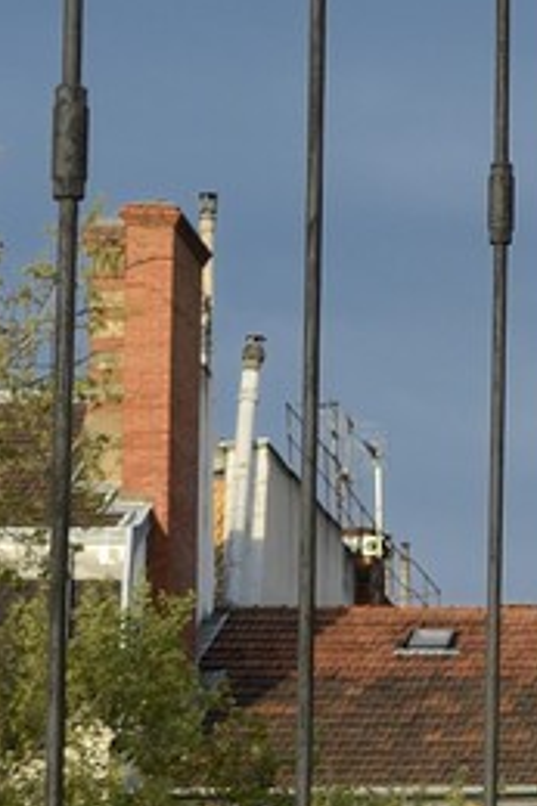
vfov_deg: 4.8
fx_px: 9656
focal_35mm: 431
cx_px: 1645
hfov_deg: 3.1
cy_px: 828
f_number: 7.1
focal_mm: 70
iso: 200
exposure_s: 1/400
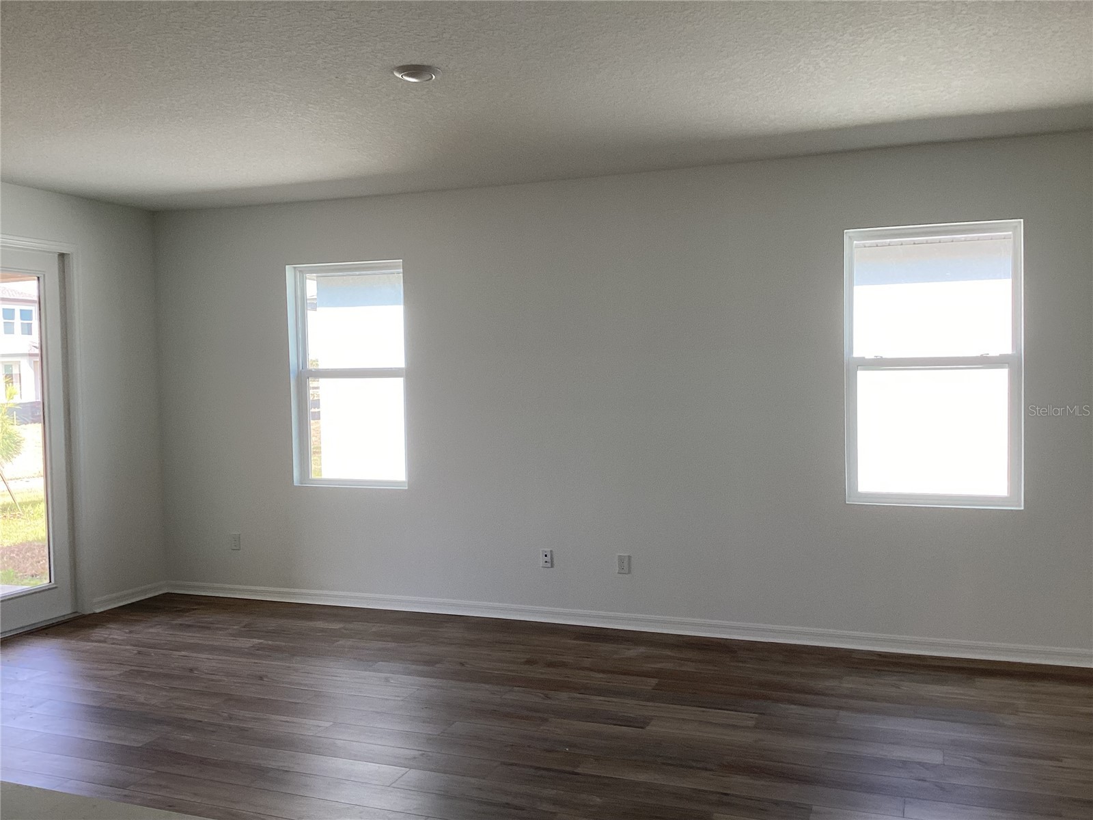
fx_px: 979
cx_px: 546
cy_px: 410
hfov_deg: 58.4
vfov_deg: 45.4
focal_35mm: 31
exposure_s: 1/120
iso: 64
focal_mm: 3.3
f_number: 2.4
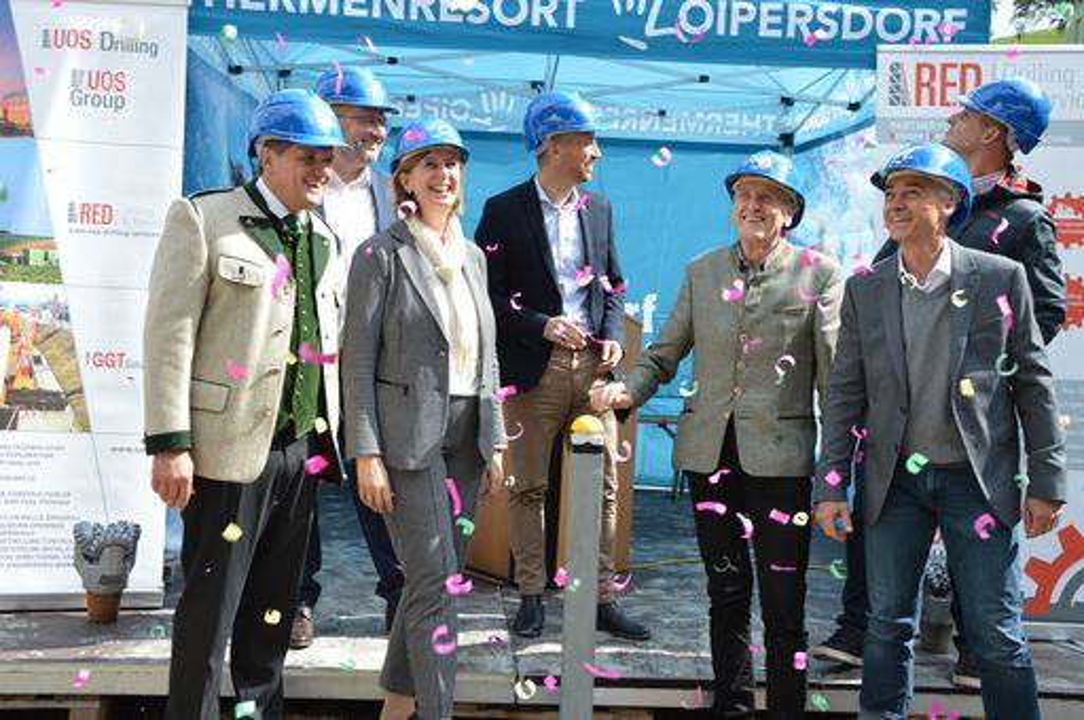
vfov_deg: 29.8
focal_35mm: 45
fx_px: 1353
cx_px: 542
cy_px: 360
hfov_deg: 43.7
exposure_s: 1/160
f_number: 6.3
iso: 100
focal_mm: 30
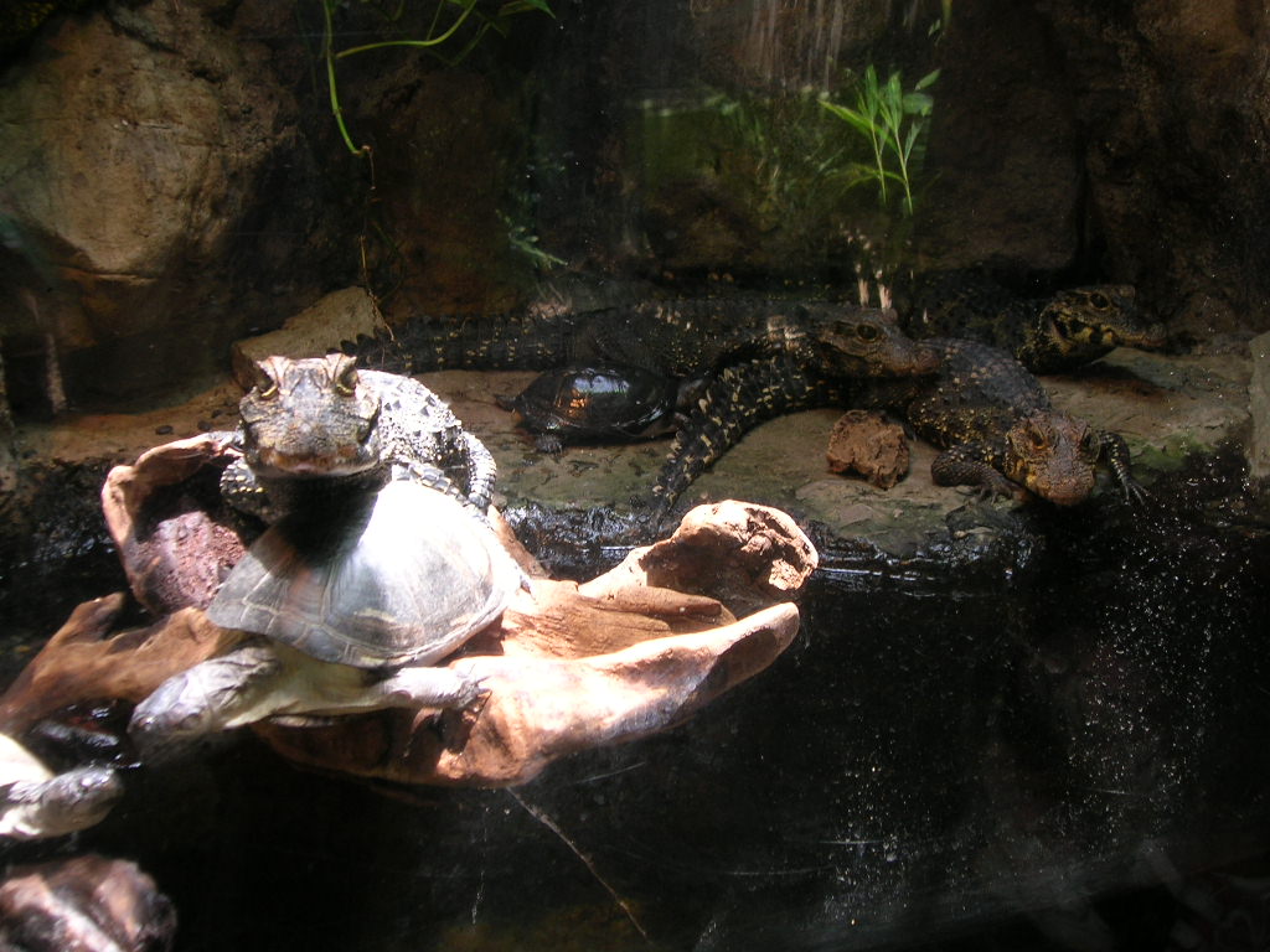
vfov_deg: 31.5
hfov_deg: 41.2
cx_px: 635
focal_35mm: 46
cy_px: 476
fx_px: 1688
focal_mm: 7.7
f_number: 3.2
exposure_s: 1/35.7
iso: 50
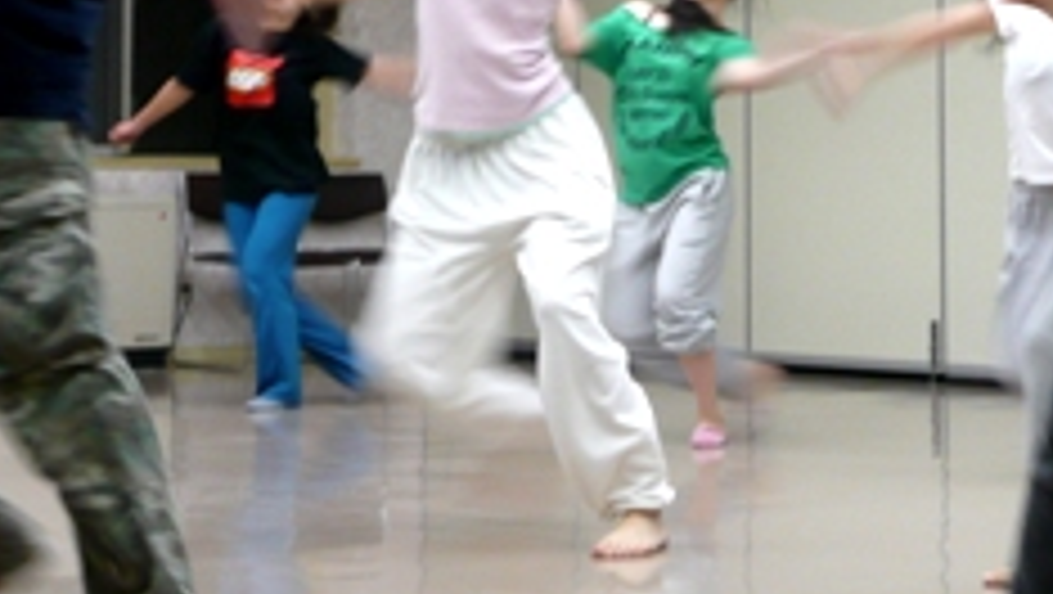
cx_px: 702
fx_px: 3241
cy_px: -115
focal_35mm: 116
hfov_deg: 18.4
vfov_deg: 10.3
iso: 200
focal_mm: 9.5
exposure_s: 1/20
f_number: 4.4
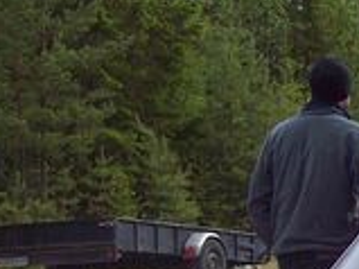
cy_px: 391
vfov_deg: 9.9
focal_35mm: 145
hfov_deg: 13.3
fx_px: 1503
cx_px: 420
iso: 80
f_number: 2.7
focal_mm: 6
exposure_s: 1/430
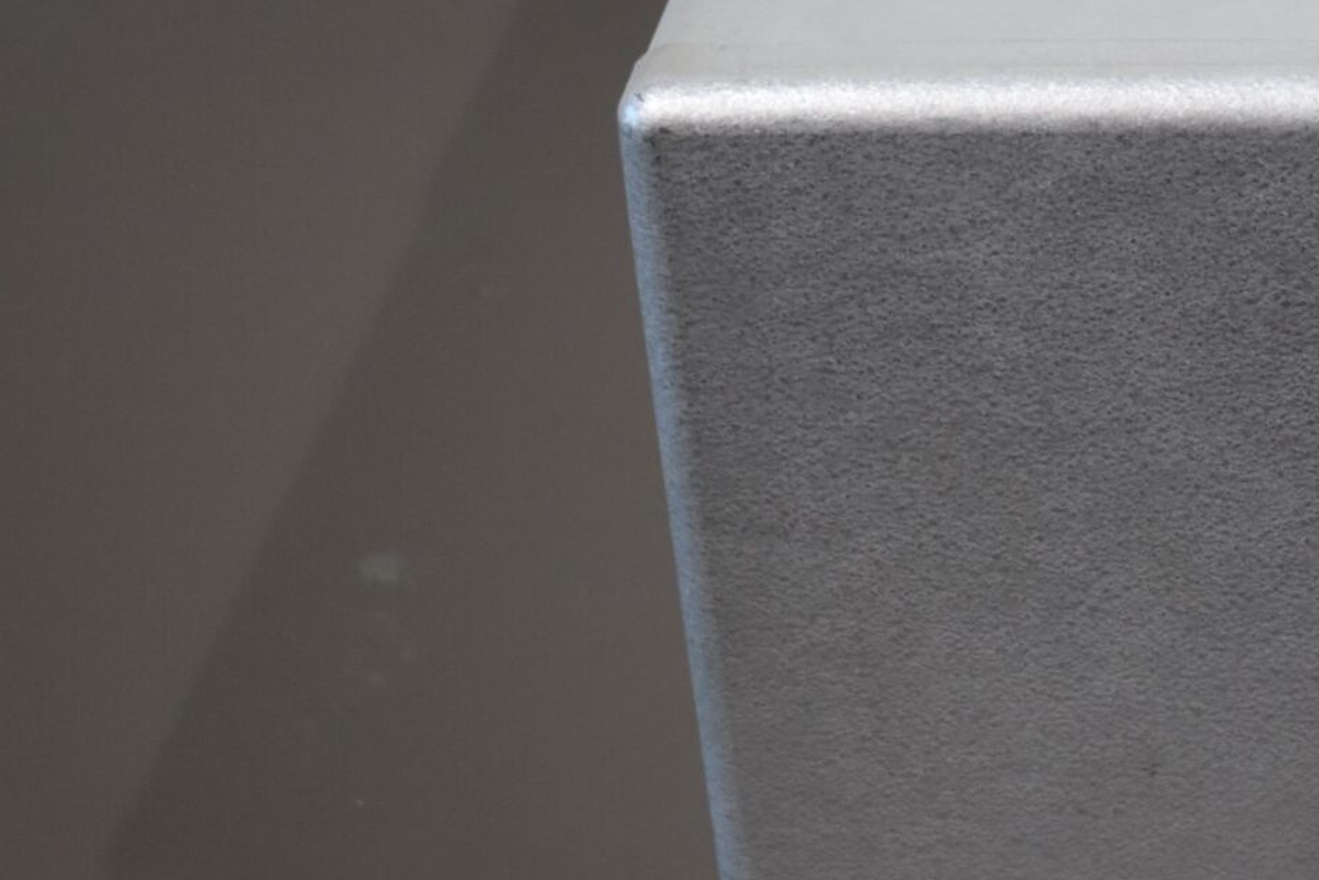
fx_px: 3591
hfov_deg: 19.9
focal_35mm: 98
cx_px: 1430
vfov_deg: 13.9
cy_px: 302
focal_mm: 24
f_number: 3.8
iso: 640
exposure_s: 1/250
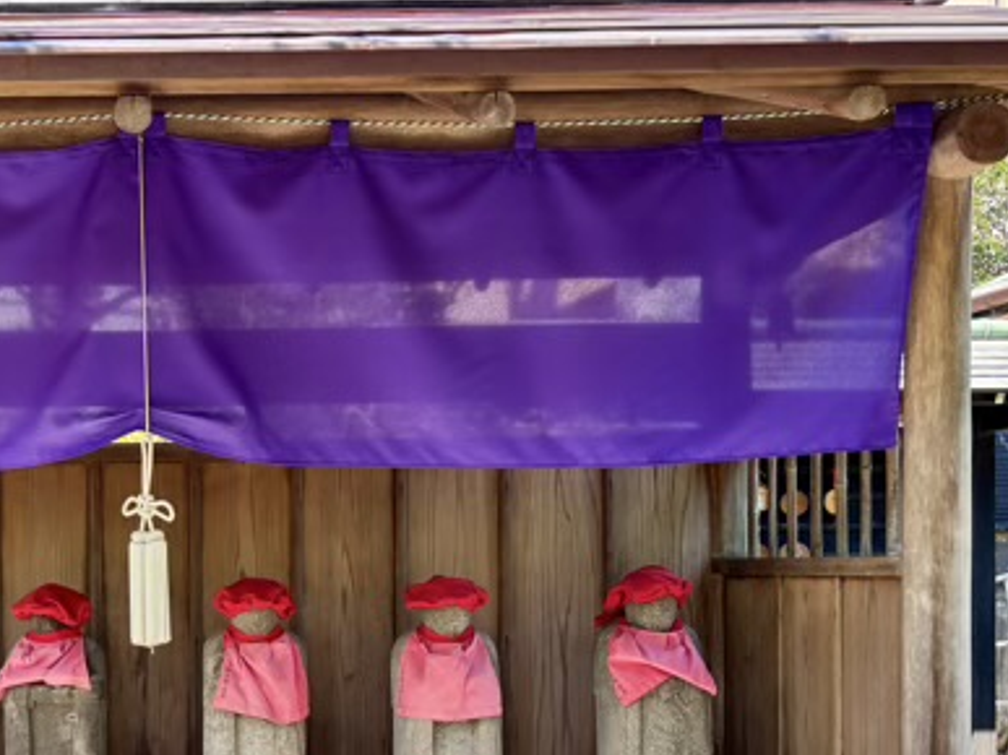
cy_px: 611
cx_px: 156
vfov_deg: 30.1
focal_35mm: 47
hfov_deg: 38.4
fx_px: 1368
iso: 50
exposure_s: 1/172
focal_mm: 5.96
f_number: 1.6
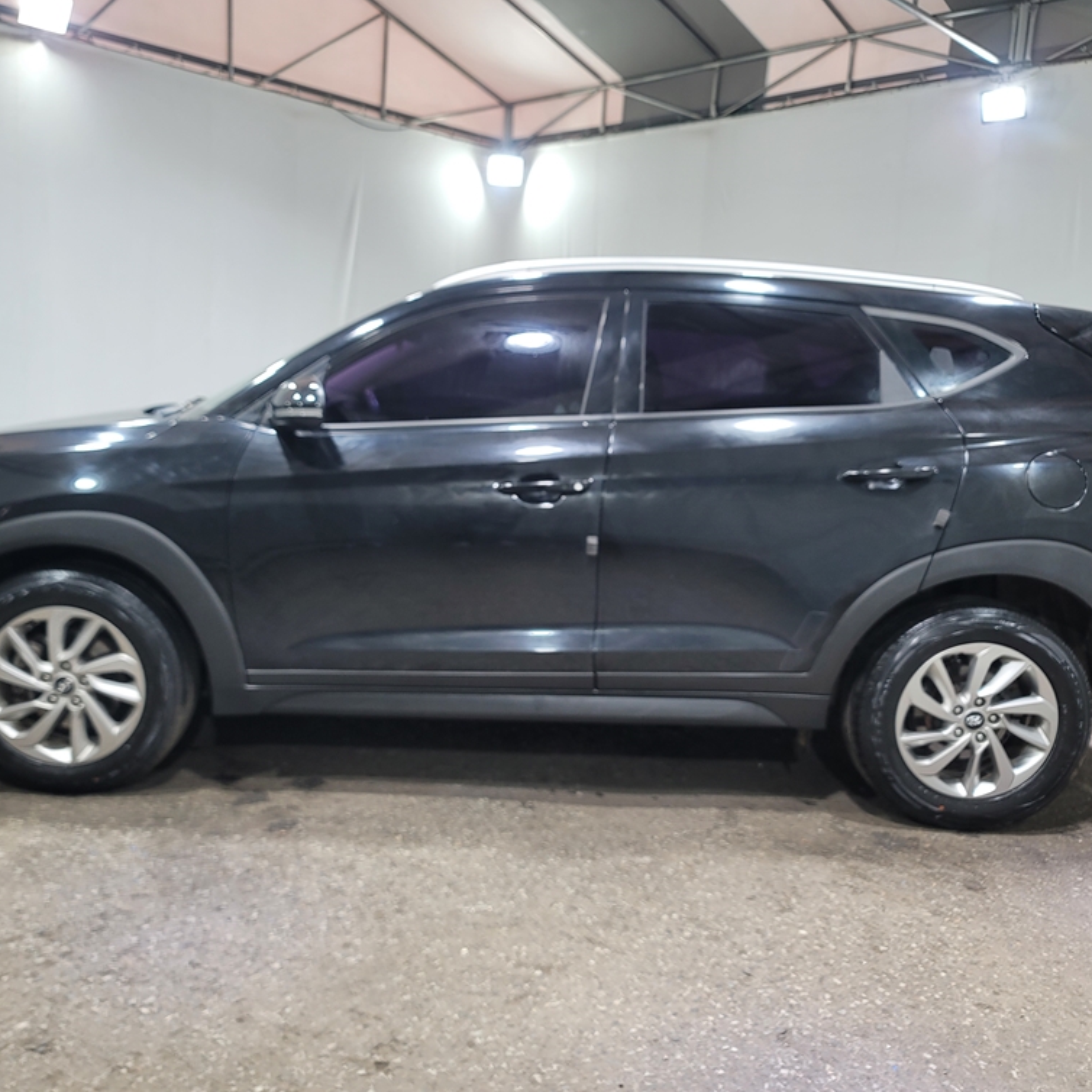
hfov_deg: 54.0
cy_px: 547
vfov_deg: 54.0
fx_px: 1071
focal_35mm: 30
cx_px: 497
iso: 100
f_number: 1.8
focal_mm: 7
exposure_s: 1/120
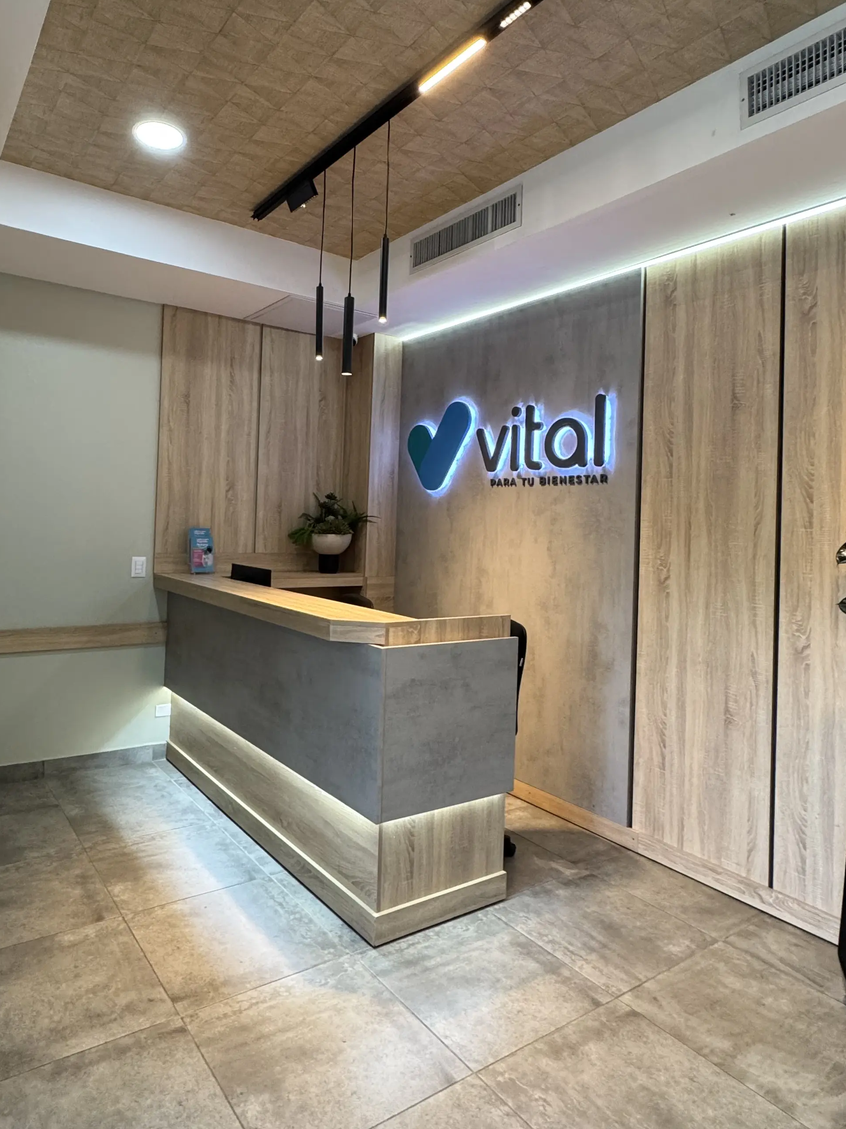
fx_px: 717
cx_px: 346
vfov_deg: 76.1
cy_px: 503
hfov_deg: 60.7
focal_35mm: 22
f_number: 2.2
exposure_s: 1/99
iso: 250
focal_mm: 2.22
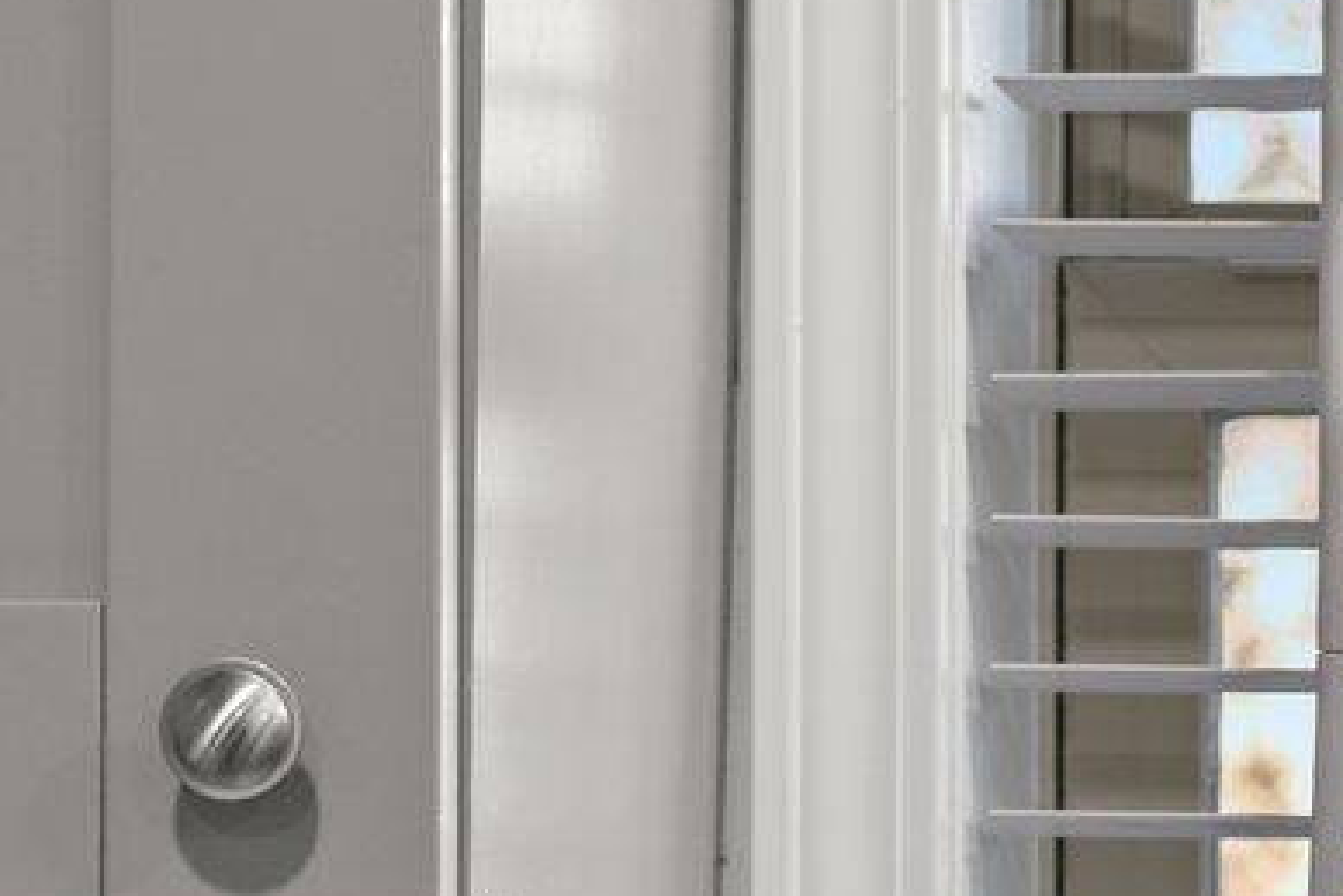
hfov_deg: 7.4
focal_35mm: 264
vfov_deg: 5.1
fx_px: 9852
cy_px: 1590
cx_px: 2935
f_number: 2
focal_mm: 50
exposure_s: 1/25
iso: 500
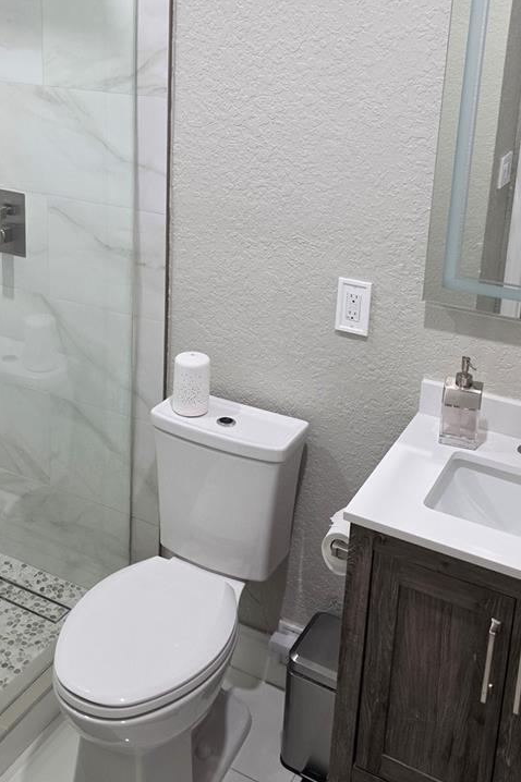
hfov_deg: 33.3
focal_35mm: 40
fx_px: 869
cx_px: 209
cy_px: 216
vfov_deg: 47.1
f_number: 1.7
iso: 320
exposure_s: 1/120
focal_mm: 6.25
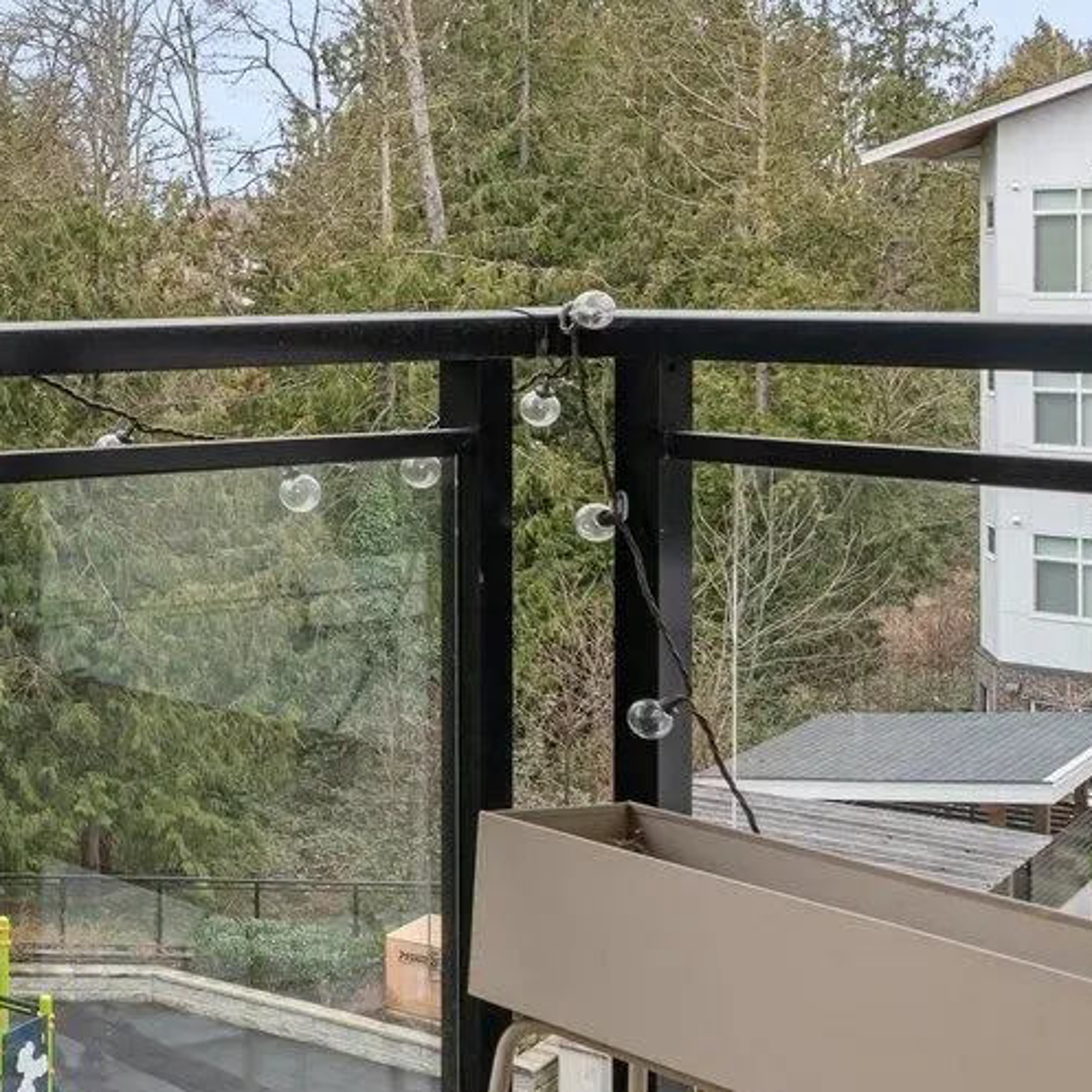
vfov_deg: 30.3
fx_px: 1999
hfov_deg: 23.4
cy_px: 358
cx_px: -620
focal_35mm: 56
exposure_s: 1/125
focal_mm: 16
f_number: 7.1
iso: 200
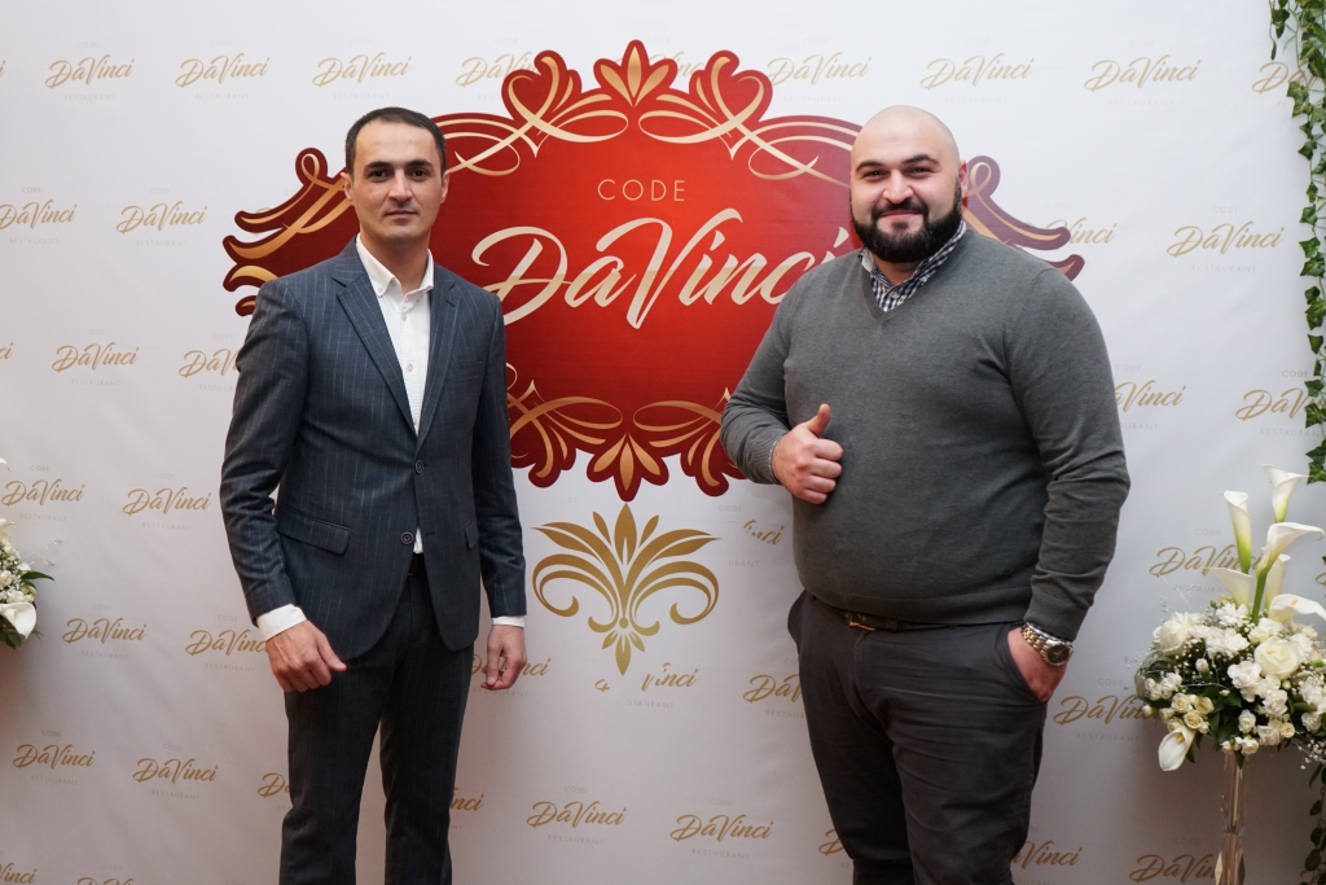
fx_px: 1547
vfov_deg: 31.9
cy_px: 442
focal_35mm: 42
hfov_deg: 46.4
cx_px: 663
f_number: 3.5
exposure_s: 1/60
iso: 2000
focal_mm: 28
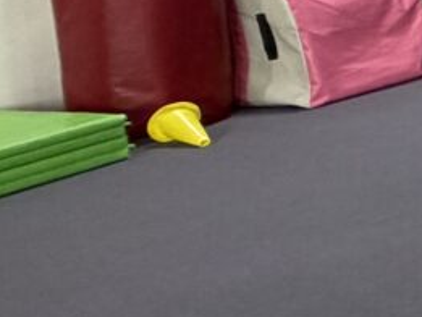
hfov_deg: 11.1
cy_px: -87
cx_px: 1292
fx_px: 1256
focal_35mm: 103
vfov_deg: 13.9
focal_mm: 2.22
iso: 320
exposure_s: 1/74
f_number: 2.2
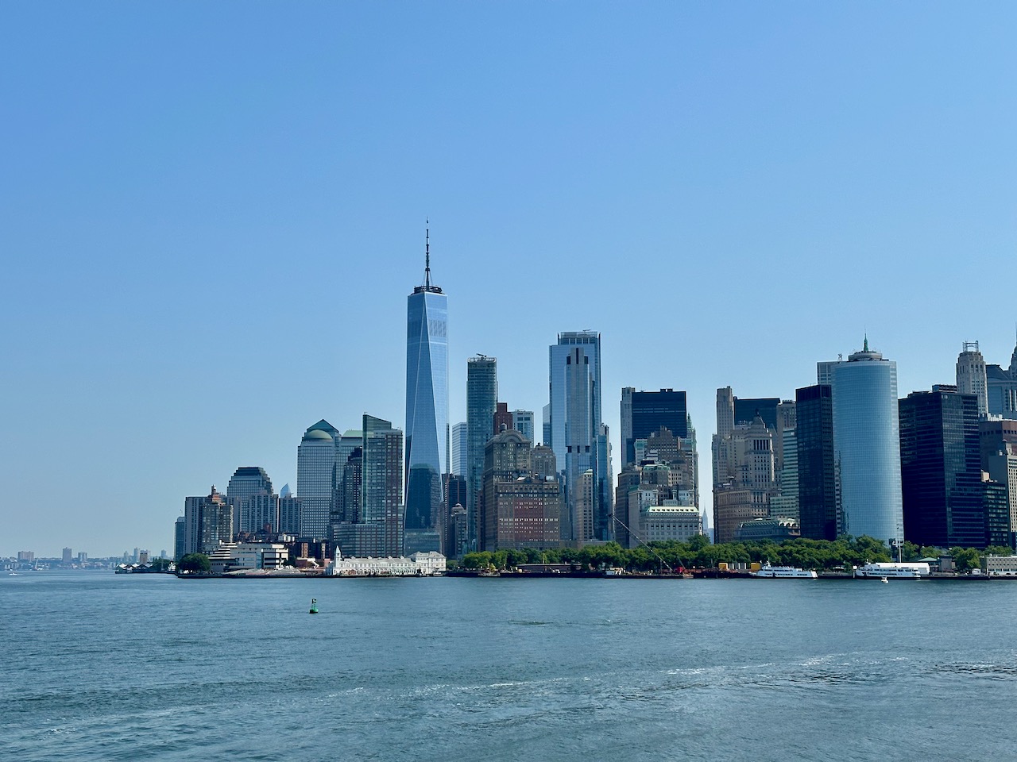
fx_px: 1410
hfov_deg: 39.7
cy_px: 381
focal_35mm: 48
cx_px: 508
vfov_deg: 30.3
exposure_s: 1/7092
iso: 64
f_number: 1.78
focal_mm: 6.86
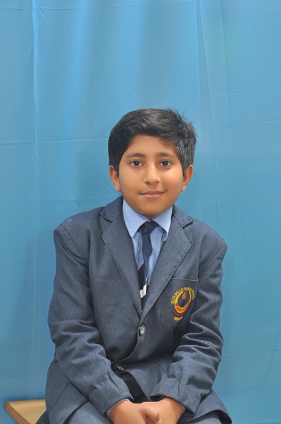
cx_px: 140
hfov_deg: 11.4
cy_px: 212
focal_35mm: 120
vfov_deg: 17.1
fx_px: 1409
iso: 200
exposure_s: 1/125
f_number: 14
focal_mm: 80
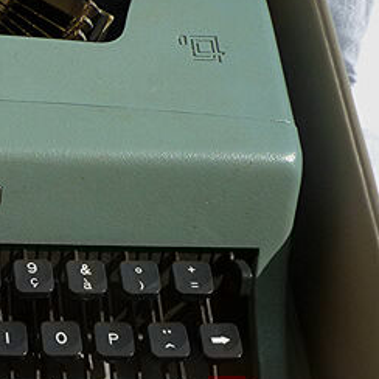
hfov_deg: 19.5
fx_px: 1003
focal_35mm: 81
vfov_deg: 21.4
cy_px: 208
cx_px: -127
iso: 80
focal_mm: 5
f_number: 10
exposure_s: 1/160
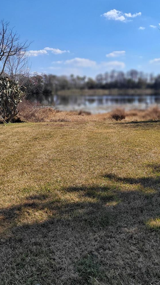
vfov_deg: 58.0
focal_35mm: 34
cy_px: 132
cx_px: 115
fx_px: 257
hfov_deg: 34.1
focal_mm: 5.4
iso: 40
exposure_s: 1/2378
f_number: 1.8
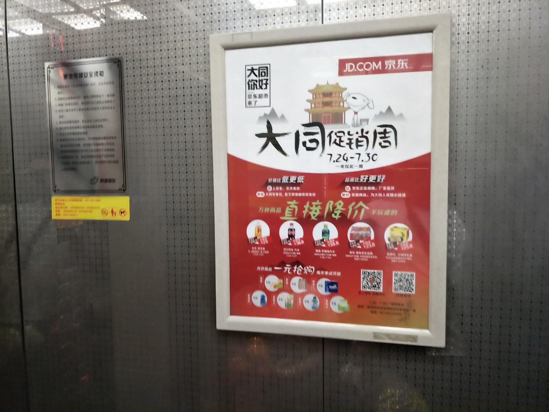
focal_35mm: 22
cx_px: 274
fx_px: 349
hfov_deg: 76.4
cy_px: 206
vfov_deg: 61.1
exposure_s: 1/17
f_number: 1.7
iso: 415
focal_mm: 3.79
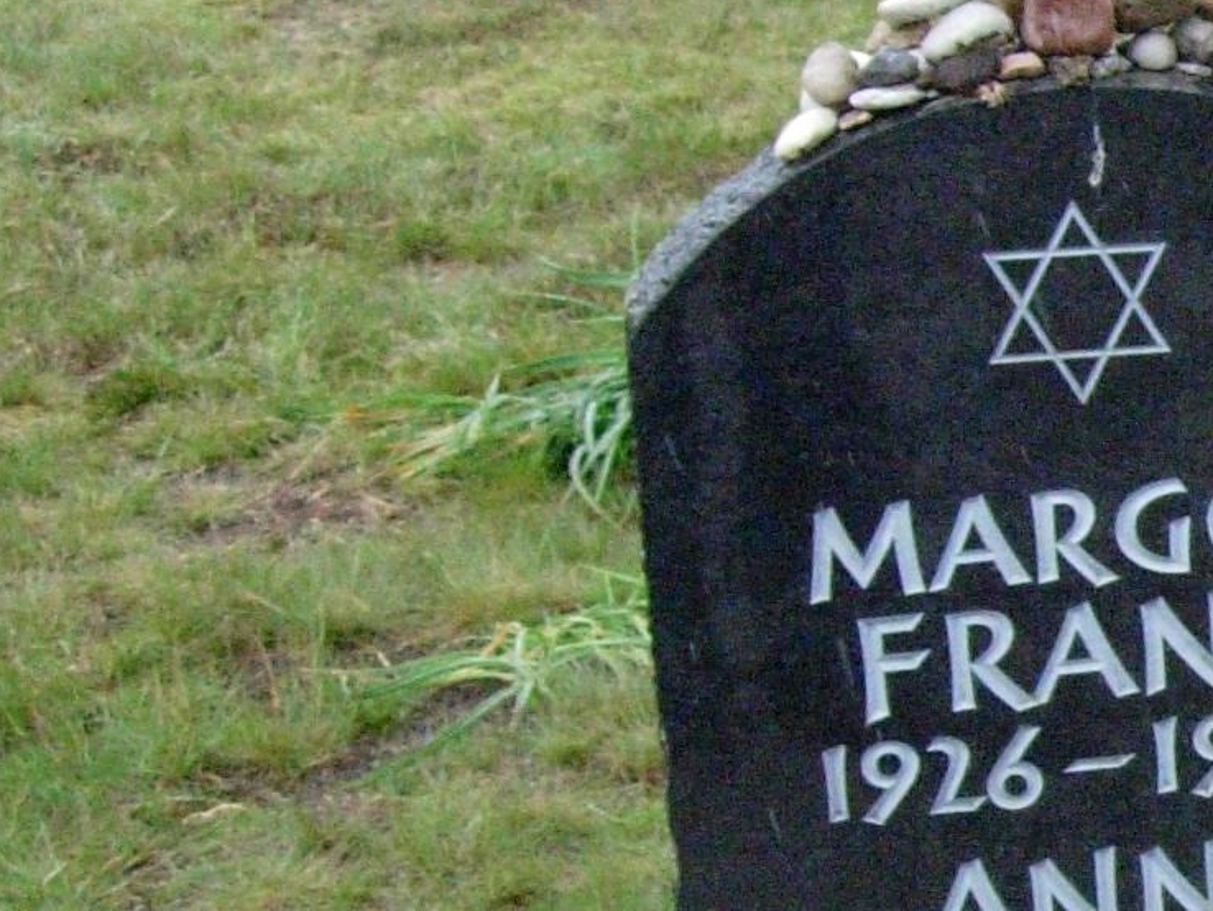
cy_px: 1102
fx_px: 5048
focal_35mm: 144
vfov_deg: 10.1
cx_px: 2017
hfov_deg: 12.7
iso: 400
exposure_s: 1/703
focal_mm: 8.5
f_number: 2.9
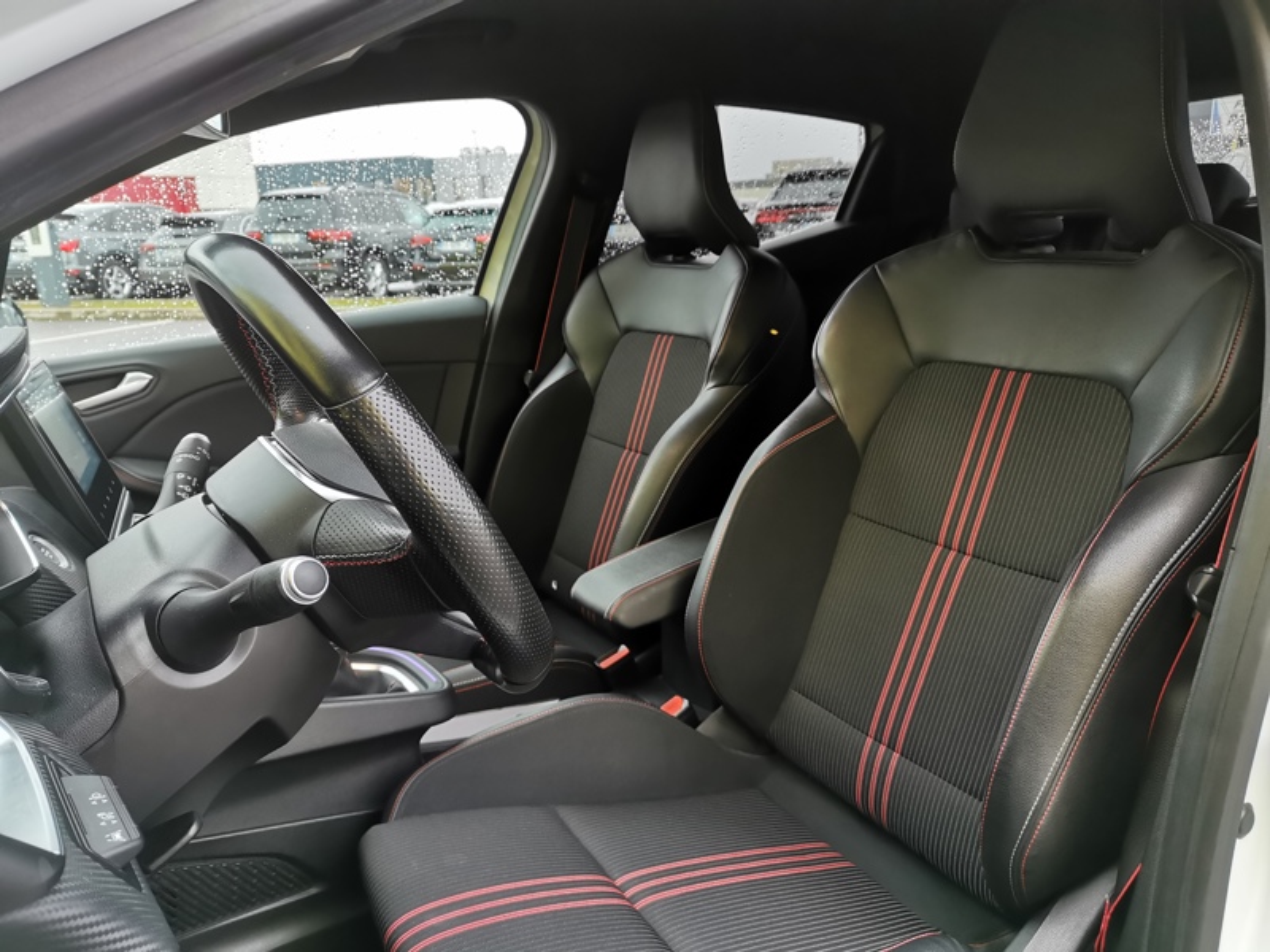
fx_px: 991
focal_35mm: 27
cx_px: 635
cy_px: 476
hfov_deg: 65.3
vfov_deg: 51.4
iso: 250
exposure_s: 1/100
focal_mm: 5.58
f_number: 1.8
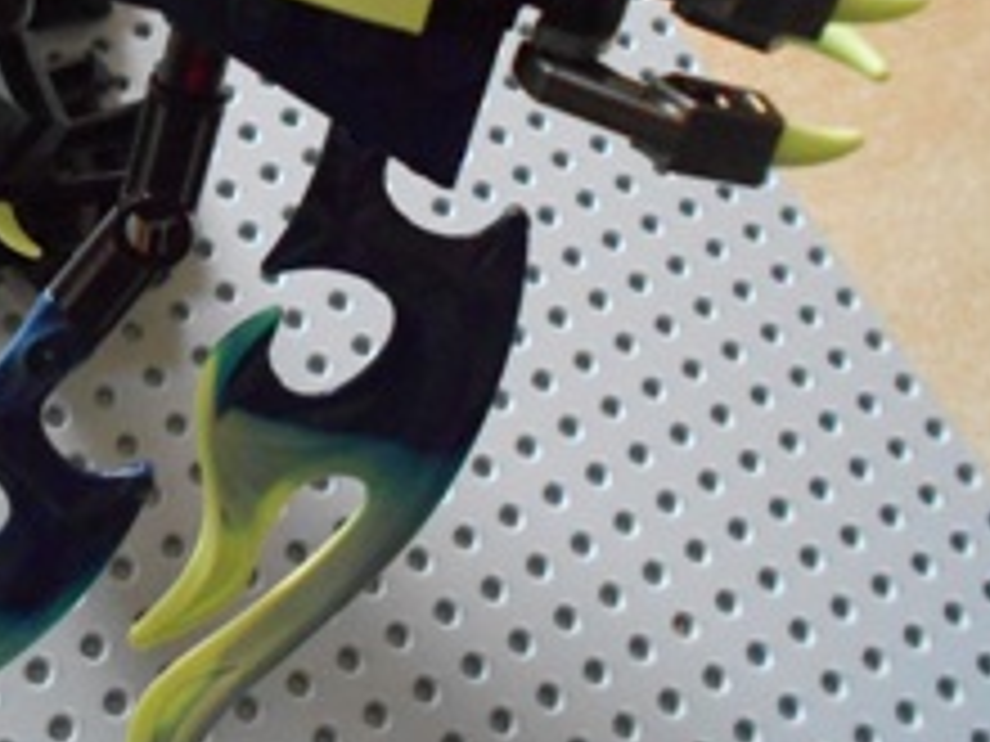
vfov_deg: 26.8
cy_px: 108
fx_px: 1516
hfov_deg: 34.9
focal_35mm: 53
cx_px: 180
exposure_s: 1/125
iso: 800
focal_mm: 4.6
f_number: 3.2
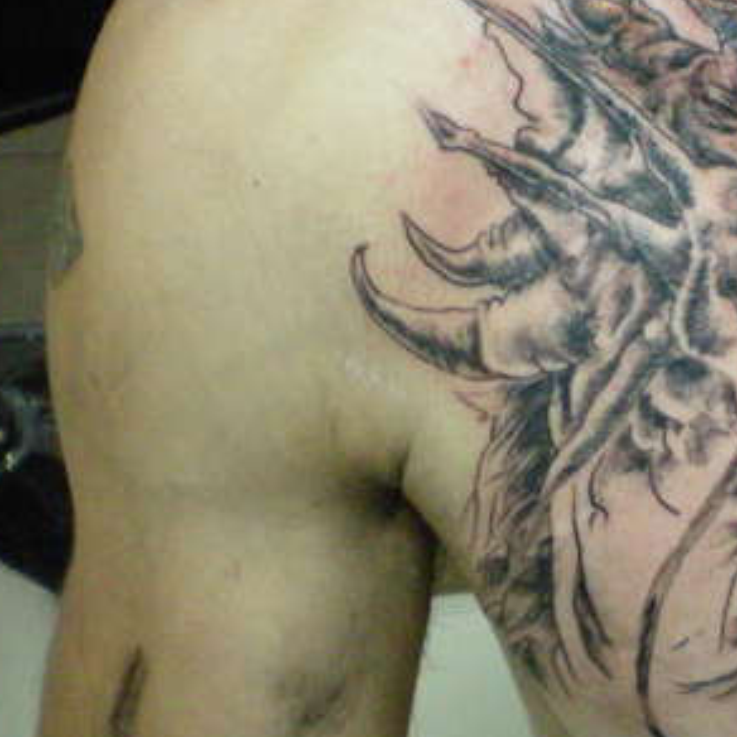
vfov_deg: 25.0
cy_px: 333
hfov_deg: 24.0
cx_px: 719
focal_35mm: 69
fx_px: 1662
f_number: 3.1
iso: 400
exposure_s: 1/40
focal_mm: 6.3
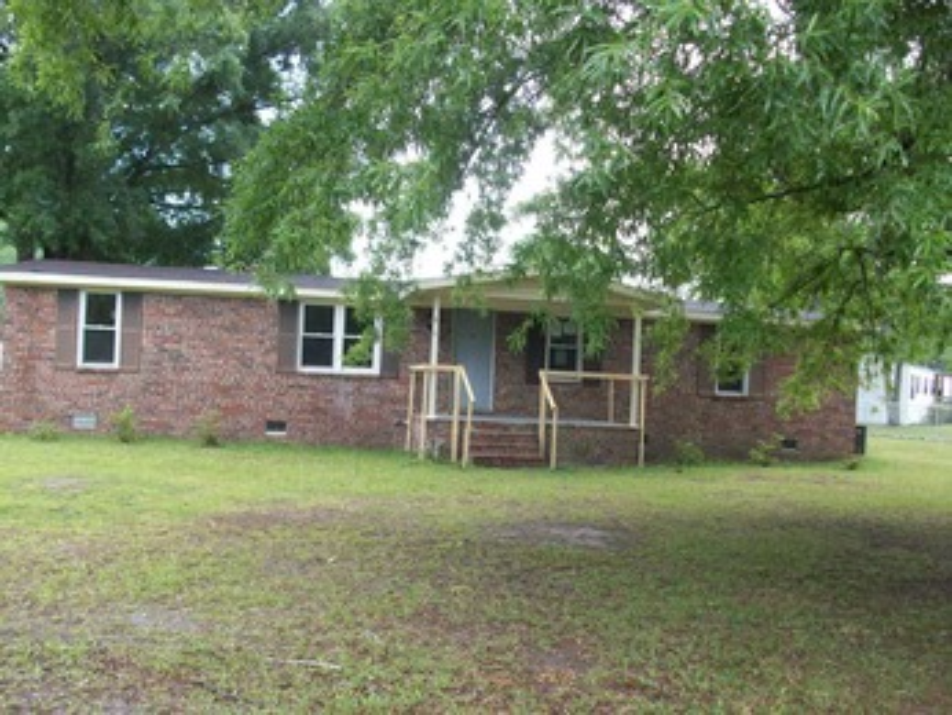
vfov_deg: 41.8
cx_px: 476
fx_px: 936
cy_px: 358
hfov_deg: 53.9
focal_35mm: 34
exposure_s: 1/128
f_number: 2.8
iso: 135
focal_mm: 5.7
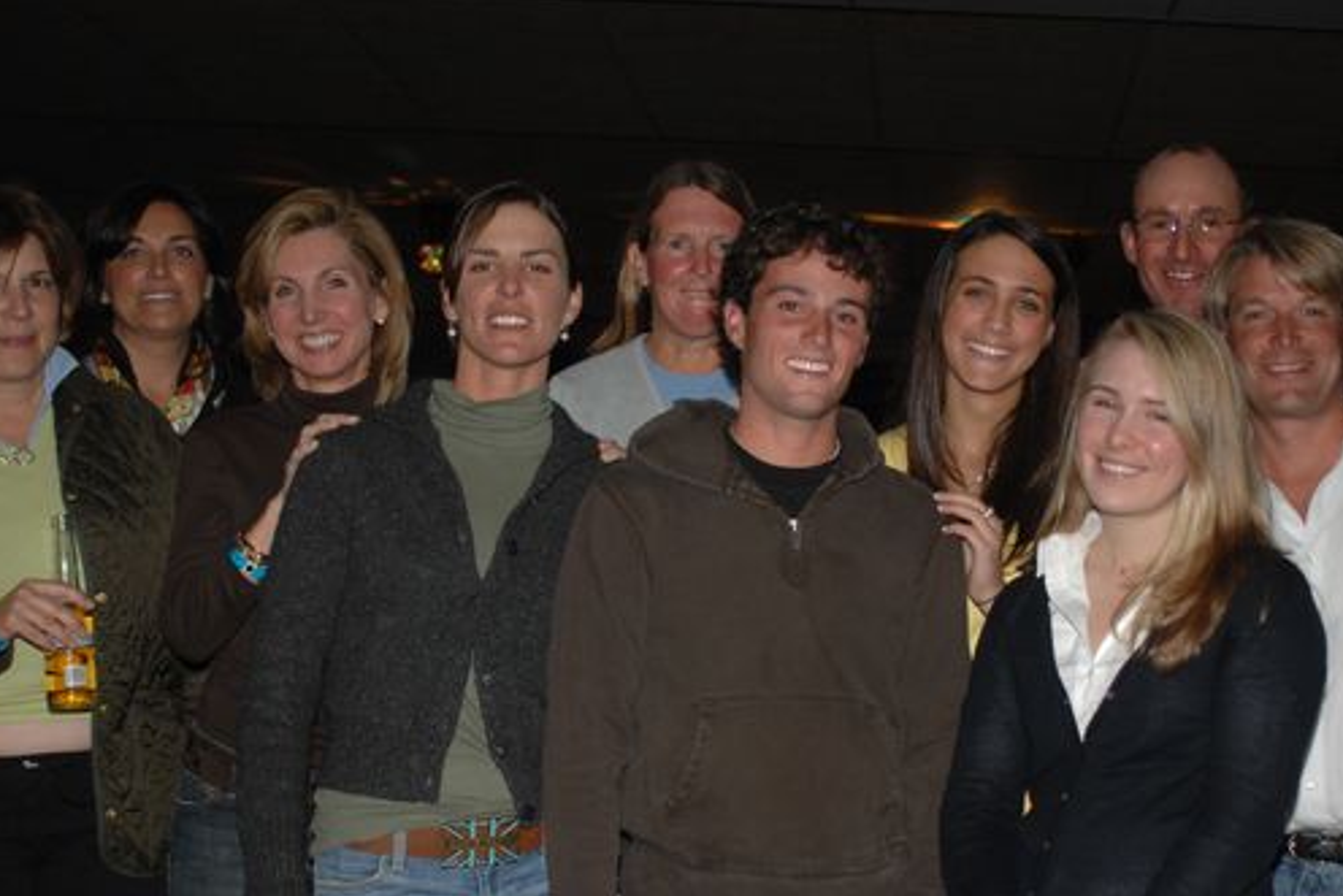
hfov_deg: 29.8
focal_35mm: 68
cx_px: 755
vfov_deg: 20.1
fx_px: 2524
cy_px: 521
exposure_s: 1/125
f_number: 3.8
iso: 400
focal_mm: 35
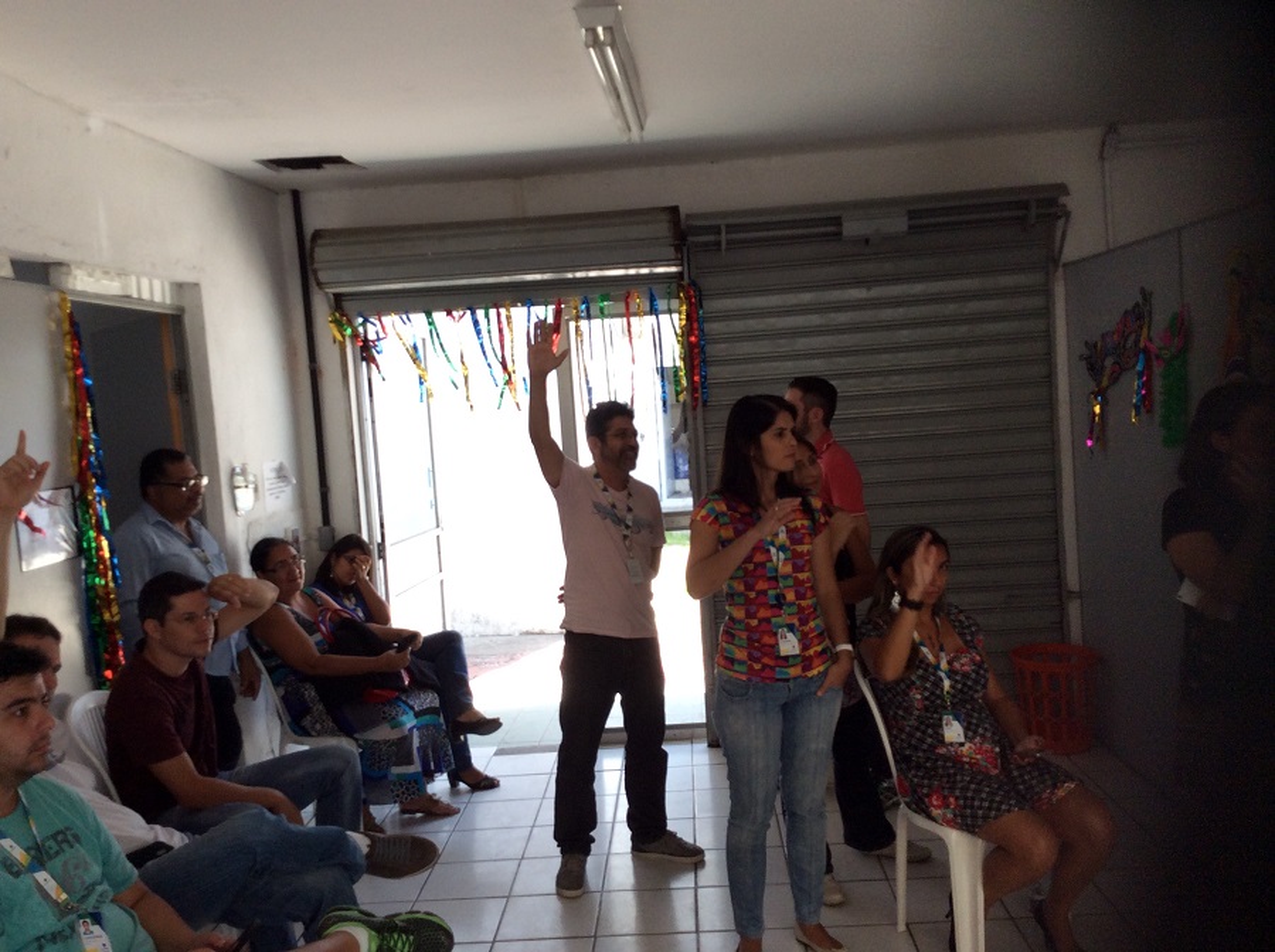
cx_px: 638
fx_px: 1177
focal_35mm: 32
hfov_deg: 56.9
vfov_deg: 44.0
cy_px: 476
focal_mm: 3.3
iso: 32
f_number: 2.4
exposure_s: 1/125
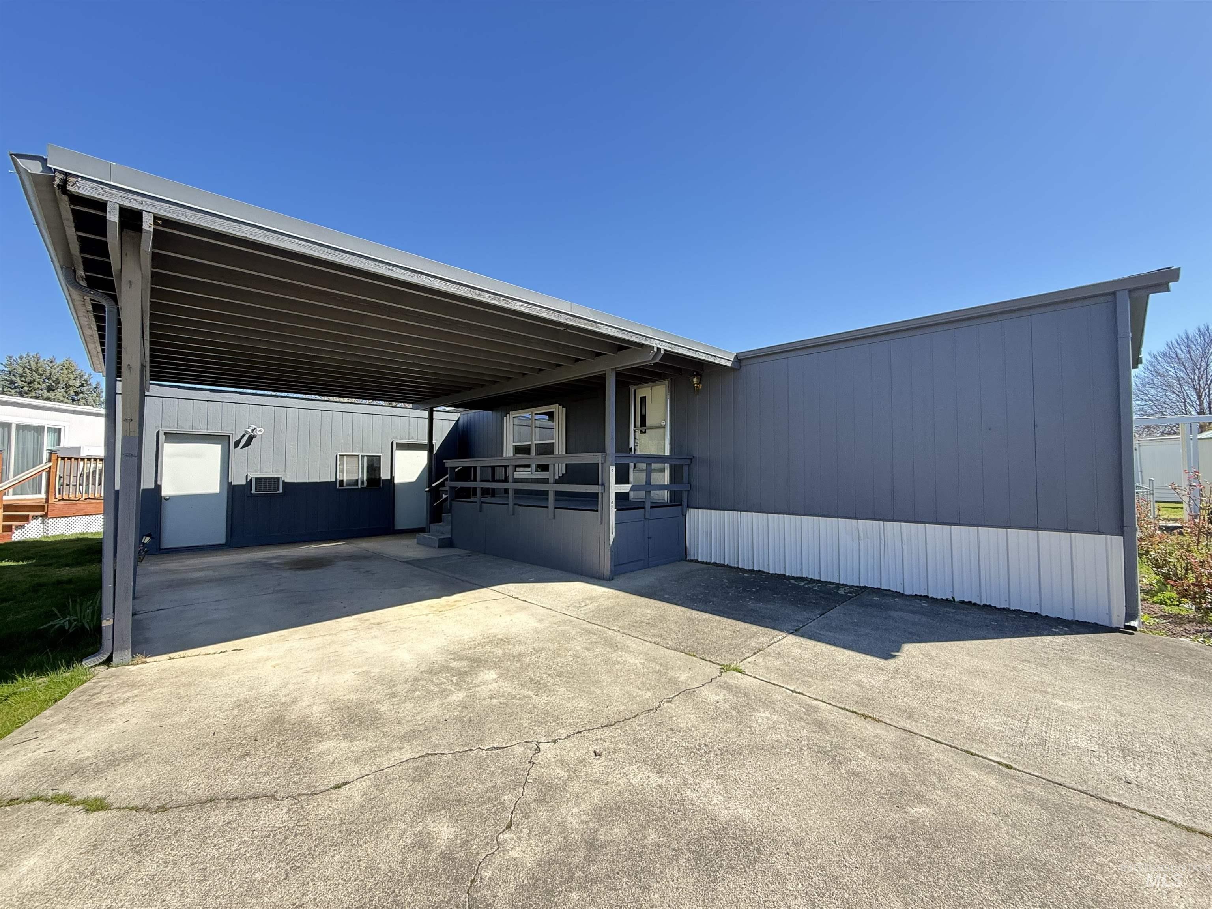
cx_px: 606
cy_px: 454
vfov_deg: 85.7
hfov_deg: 102.1
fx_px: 490
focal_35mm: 14
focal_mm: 2.22
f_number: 2.2
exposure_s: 1/379
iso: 64
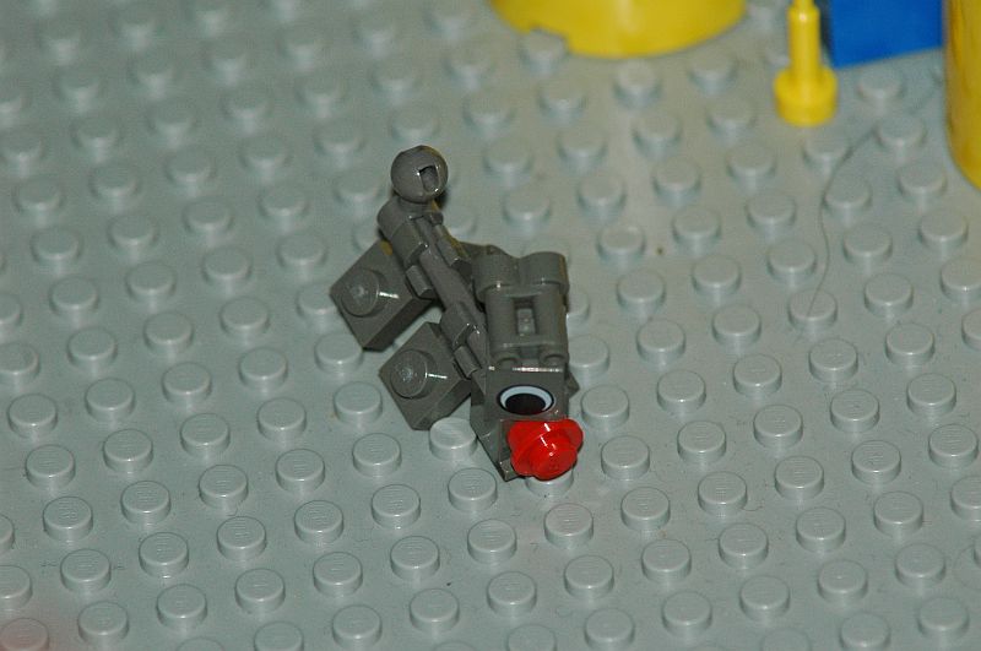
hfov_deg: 6.6
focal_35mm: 315
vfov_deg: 4.4
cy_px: 326
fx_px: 8572
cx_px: 490
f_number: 8
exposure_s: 1/125
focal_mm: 210
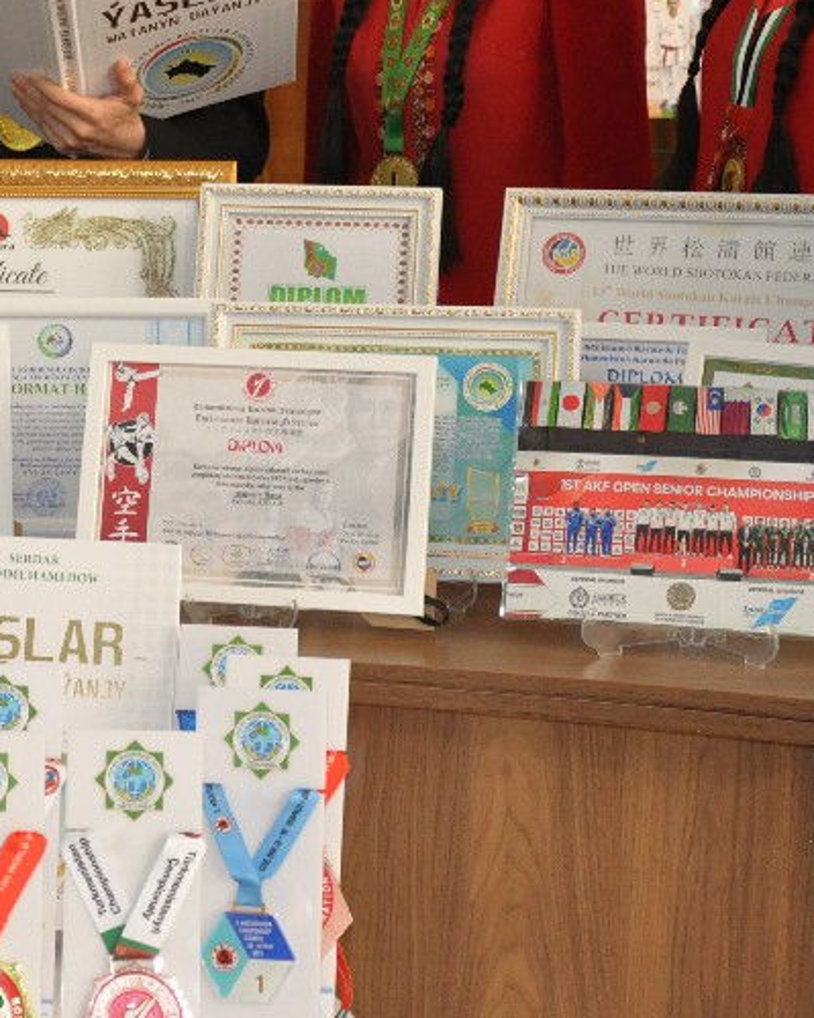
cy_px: 300
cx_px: -8
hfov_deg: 13.1
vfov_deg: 16.5
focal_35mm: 116
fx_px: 3494
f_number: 5
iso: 2000
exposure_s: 1/60
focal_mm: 38
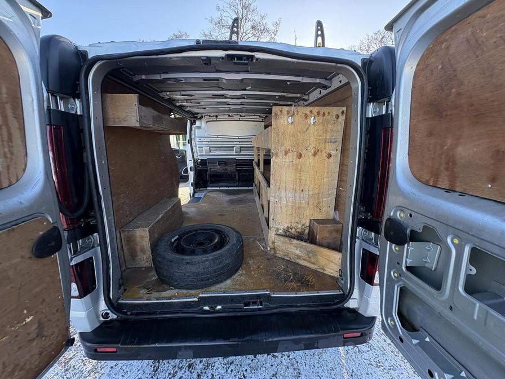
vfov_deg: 85.7
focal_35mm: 14
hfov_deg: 102.1
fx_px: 204
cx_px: 252
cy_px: 190
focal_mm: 2.22
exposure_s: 1/136
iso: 80
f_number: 2.2
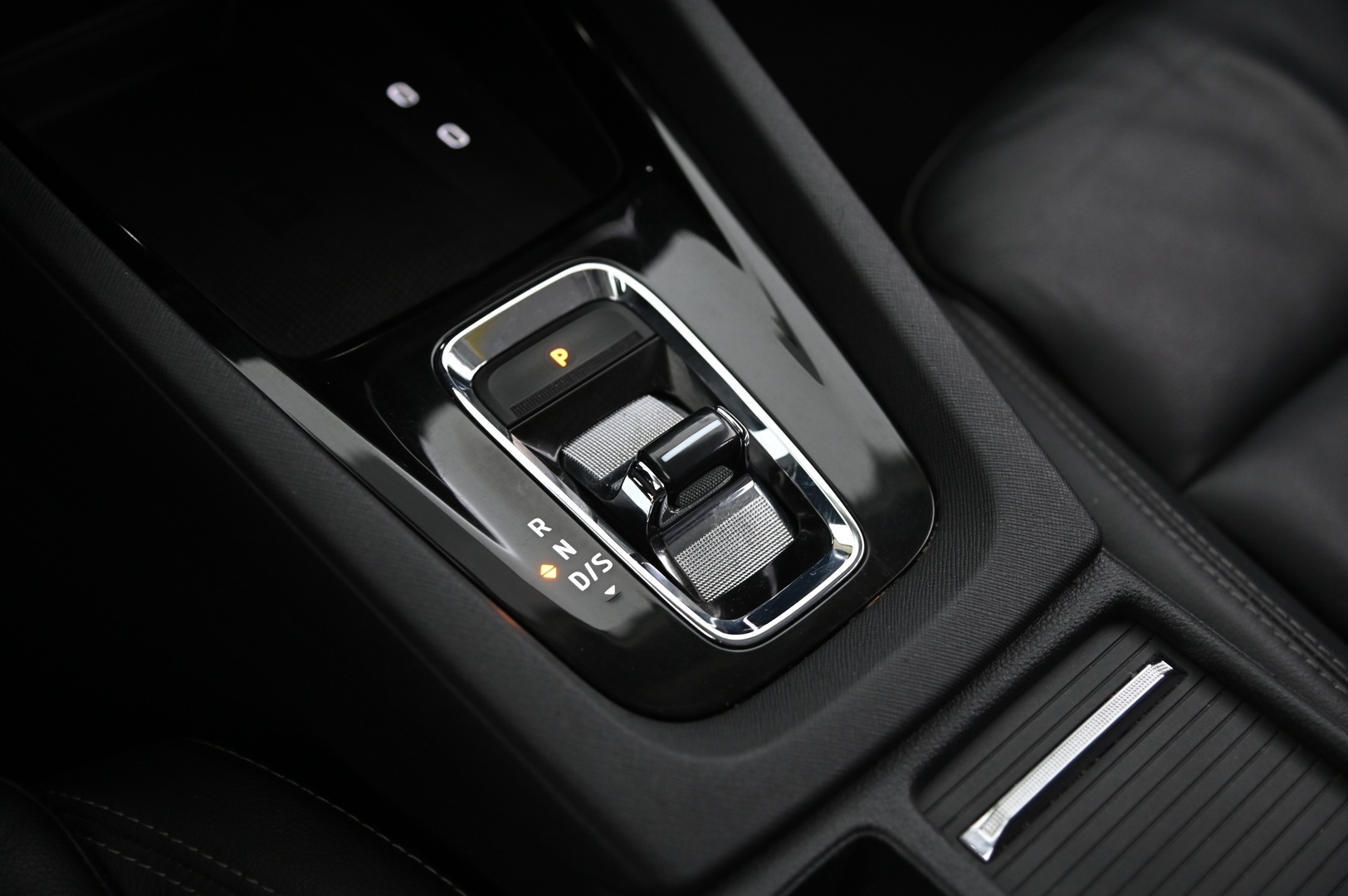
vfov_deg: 28.0
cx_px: 674
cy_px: 448
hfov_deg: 41.1
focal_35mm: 48
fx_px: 1796
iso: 2000
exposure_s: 1/15
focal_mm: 48
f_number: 4
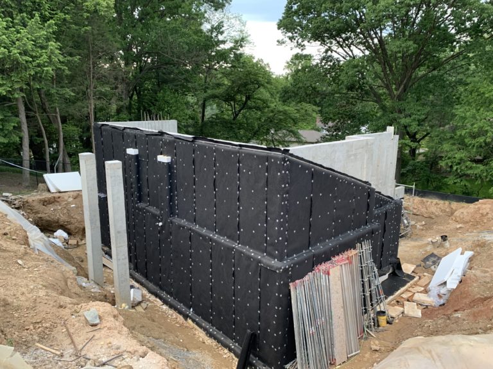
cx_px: 246
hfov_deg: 67.3
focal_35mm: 26
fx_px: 370
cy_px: 184
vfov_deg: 53.1
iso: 200
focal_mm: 4.25
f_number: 1.8
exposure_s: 1/60
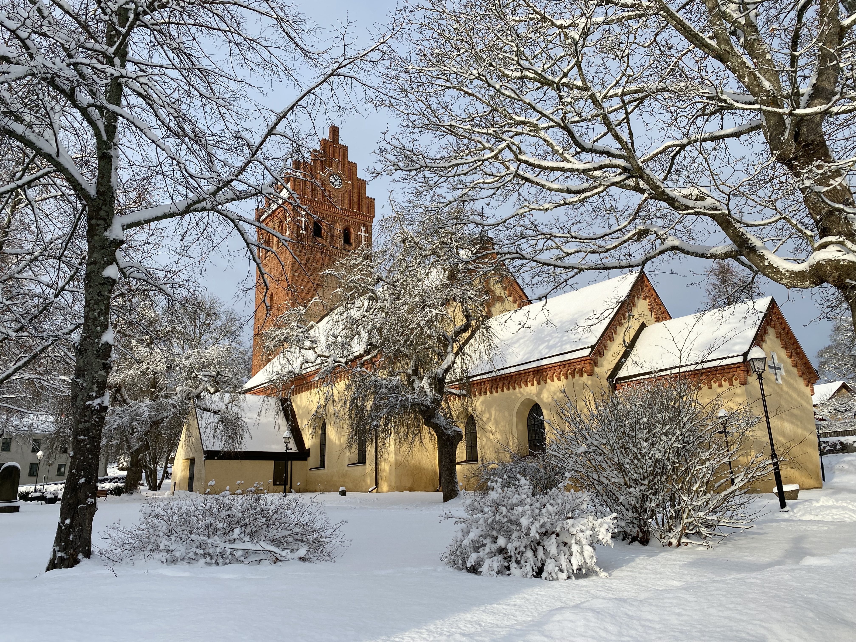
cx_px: 428
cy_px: 321
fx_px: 643
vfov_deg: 53.1
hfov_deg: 67.3
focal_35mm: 26
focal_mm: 4.25
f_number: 1.8
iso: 32
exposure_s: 1/1961
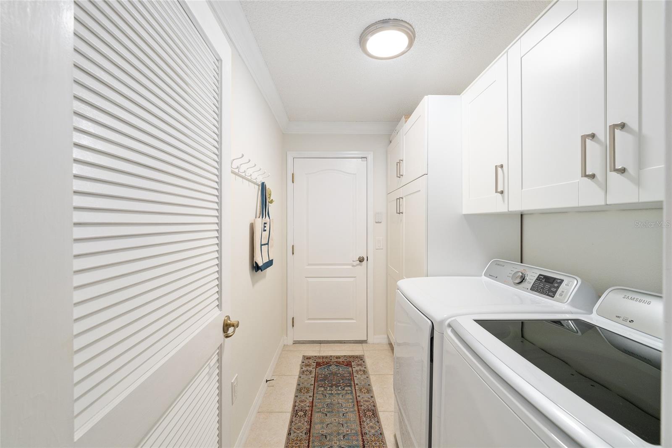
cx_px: 336
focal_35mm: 14
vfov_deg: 81.2
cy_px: 224
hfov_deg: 104.3
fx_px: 261
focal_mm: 14
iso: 500
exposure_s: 1/30
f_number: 8
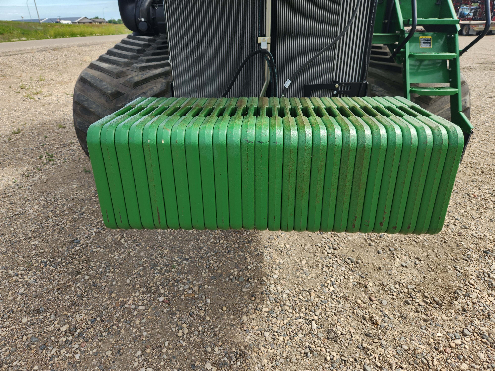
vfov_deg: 58.9
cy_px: 186
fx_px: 329
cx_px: 248
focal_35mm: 23
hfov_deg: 73.9
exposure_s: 1/629
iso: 20
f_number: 1.8
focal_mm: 5.4
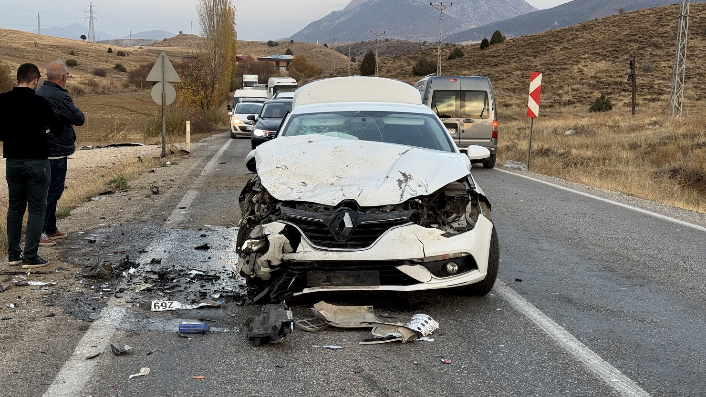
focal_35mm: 53
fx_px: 992
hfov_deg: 39.2
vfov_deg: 22.6
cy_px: 201
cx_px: 349
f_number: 1.78
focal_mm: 6.76
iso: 50
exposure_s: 1/147
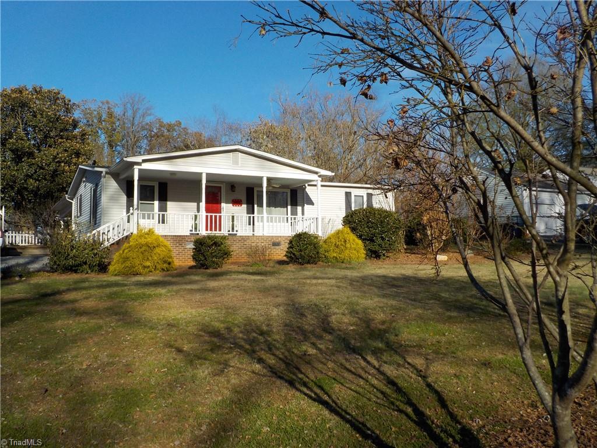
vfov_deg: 46.8
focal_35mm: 30
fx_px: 517
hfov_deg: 60.0
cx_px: 298
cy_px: 224
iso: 125
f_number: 3.3
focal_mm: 4.1
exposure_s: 1/1250
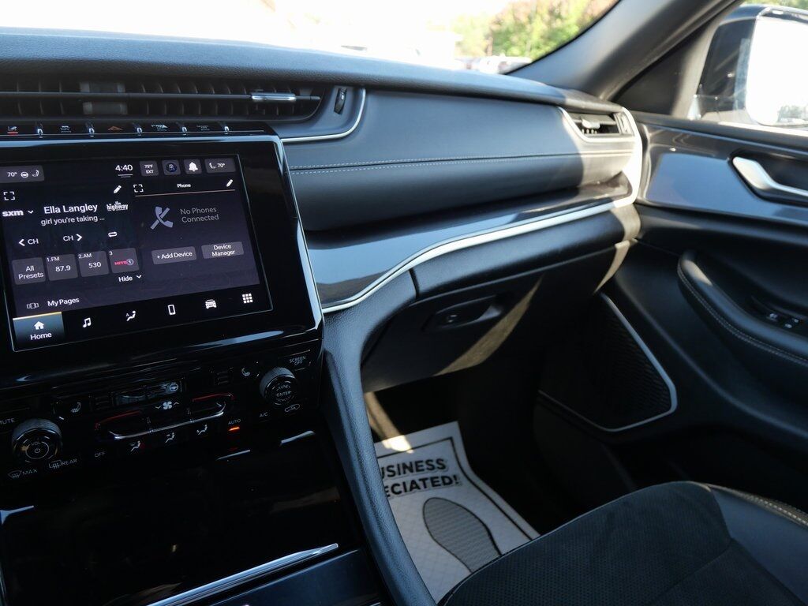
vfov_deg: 56.8
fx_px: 560
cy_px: 303
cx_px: 404
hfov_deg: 71.6
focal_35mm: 24
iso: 320
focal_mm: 12
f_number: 3.5
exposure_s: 1/125
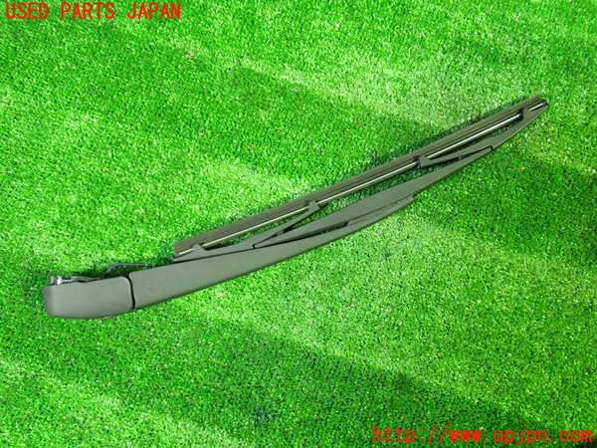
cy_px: 224
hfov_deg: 60.0
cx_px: 298
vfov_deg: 46.8
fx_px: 517
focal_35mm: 30
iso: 800
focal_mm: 5.4
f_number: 2.3
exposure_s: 1/25
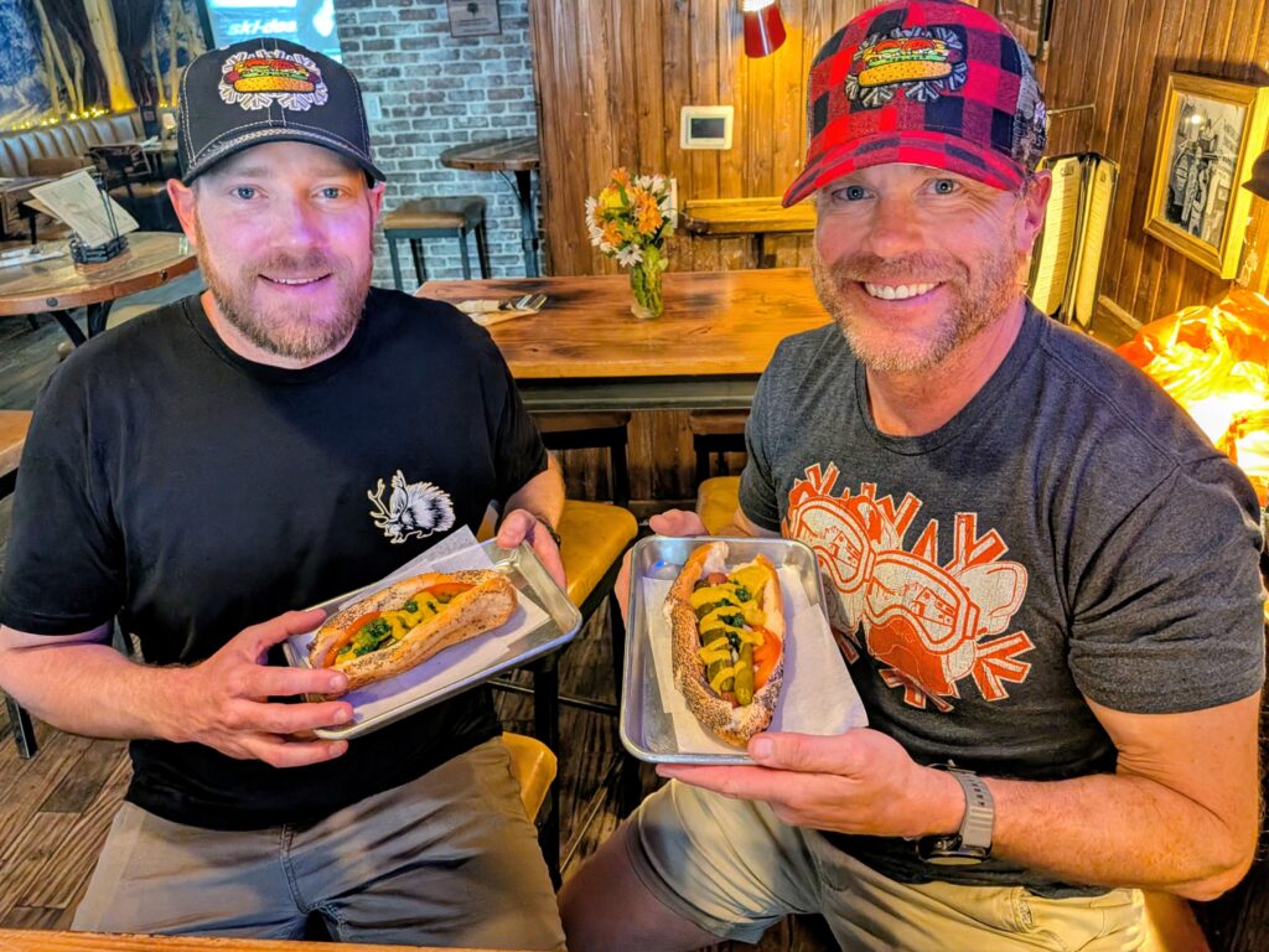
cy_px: 476
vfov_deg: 56.8
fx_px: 880
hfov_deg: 71.6
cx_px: 634
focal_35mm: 24
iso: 1118
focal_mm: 4.53
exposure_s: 1/60
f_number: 1.7
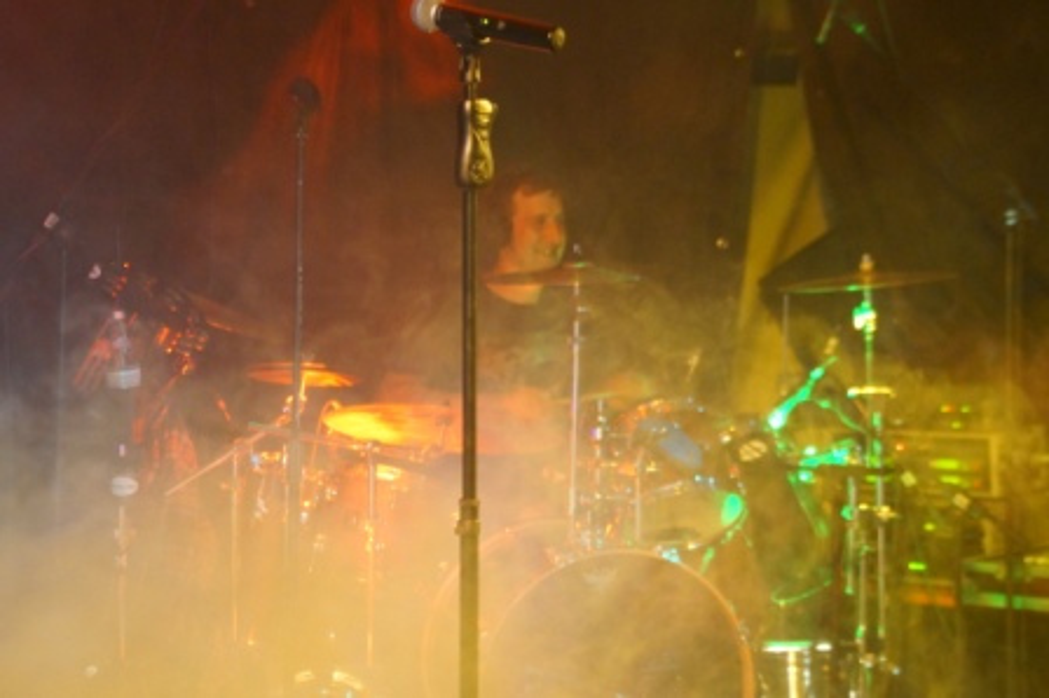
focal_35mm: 90
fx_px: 2620
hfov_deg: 22.6
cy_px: 349
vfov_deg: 15.2
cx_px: 524
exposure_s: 1/8
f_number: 5
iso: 3200
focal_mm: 60
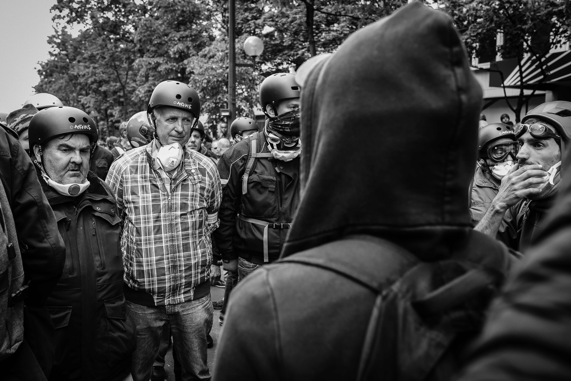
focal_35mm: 35
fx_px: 555
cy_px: 190
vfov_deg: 37.9
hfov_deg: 54.4
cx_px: 286
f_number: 6.3
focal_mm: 35
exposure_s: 1/500
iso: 1000
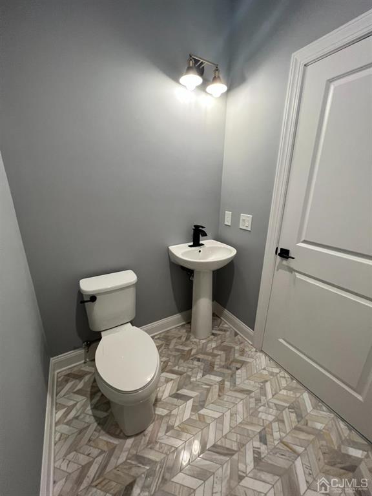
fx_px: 186
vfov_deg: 106.2
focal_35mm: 13
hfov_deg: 89.9
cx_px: 186
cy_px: 248
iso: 160
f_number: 1.8
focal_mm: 1.57
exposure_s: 1/63
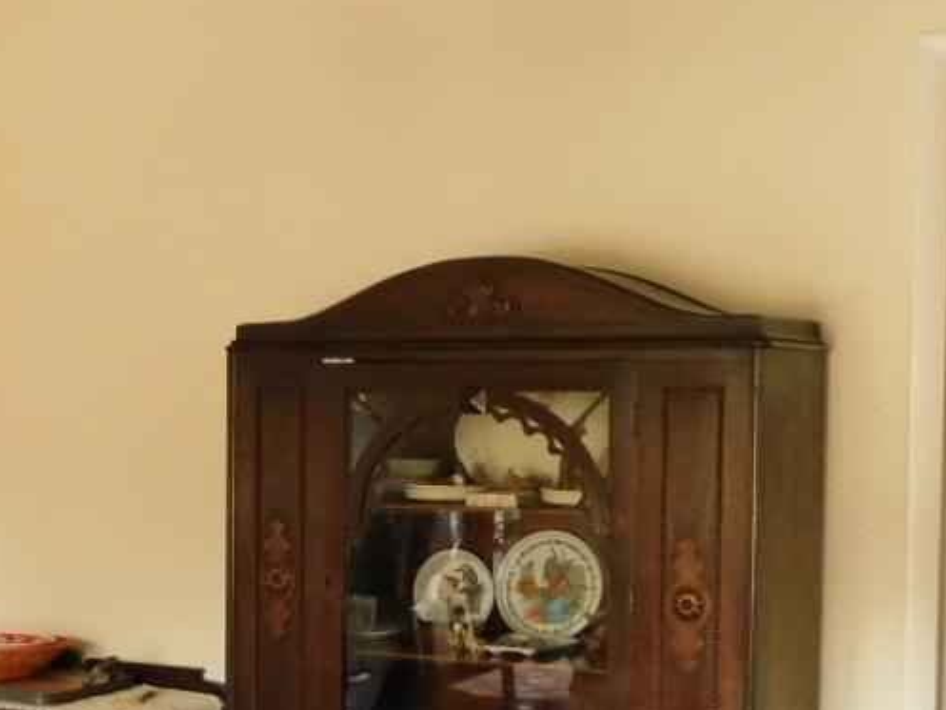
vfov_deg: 19.8
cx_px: 173
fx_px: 2023
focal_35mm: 74
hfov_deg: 25.8
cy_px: 523
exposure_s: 1/13
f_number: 3
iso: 400
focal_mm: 4
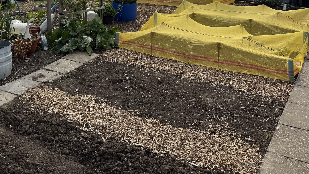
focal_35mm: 44
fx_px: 361
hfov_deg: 45.4
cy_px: -15
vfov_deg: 25.3
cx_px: 93
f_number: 1.78
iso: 80
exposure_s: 1/7353
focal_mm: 6.76
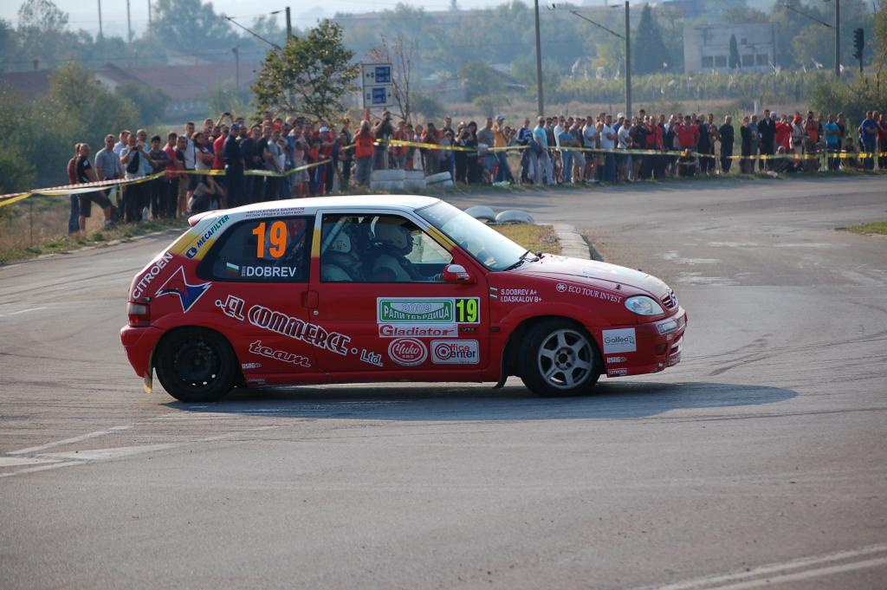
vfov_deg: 10.6
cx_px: 444
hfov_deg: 15.9
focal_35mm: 129
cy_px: 295
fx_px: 3176
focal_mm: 86
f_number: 4.5
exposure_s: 1/1250
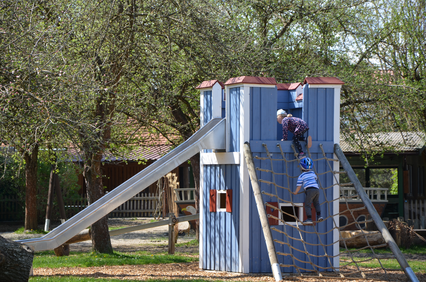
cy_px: 141
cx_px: 213
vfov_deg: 8.7
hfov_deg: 13.1
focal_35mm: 158
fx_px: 1860
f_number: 8
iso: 160
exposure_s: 1/250
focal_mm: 105
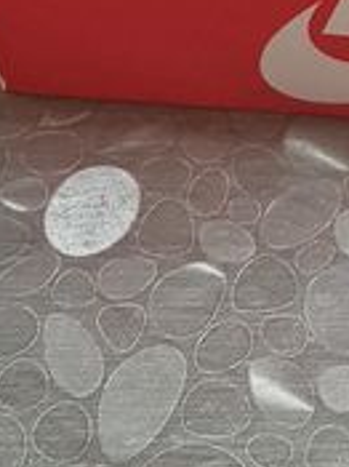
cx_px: 418
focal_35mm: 143
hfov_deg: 10.2
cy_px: -173
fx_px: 1925
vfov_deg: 13.2
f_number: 1.8
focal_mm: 7
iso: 640
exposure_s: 1/25
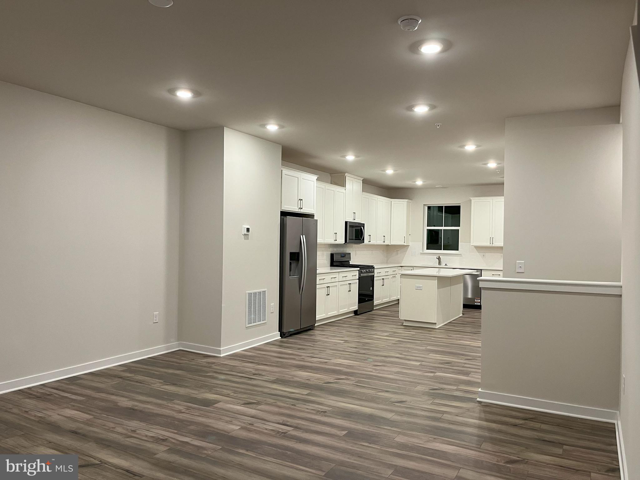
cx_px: 320
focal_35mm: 26
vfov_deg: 53.1
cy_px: 240
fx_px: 481
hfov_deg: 67.3
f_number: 1.6
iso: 100
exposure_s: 1/60
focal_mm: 5.1
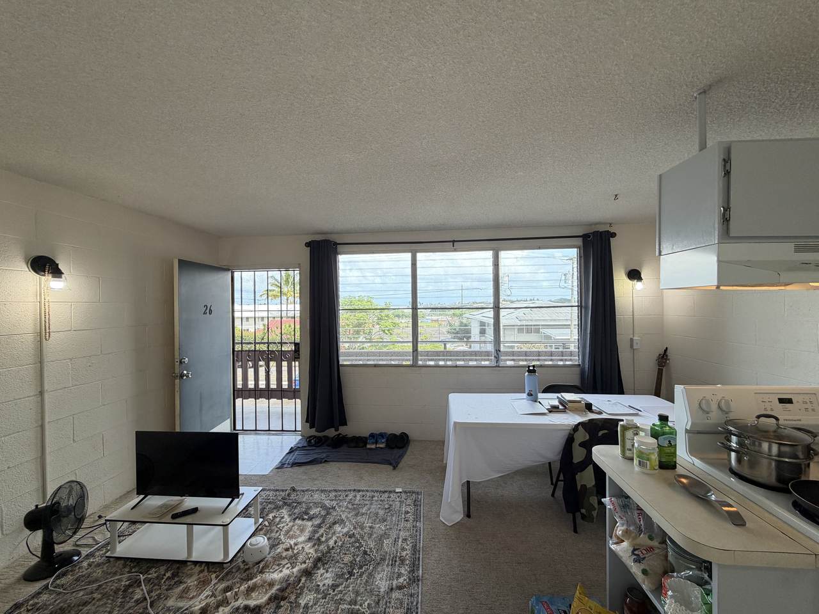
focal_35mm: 14
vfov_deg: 85.7
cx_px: 410
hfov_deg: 102.1
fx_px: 331
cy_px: 307
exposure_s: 1/120
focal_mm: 2.22
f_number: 2.2
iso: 64
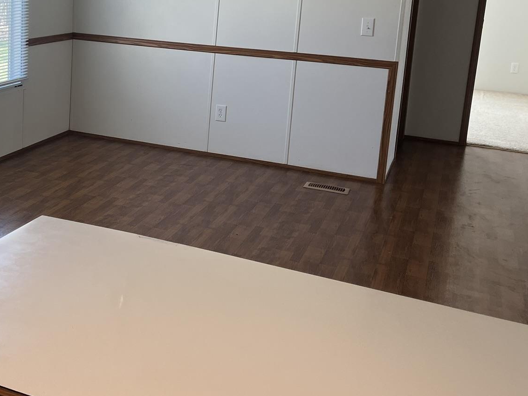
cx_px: 136
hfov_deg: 39.4
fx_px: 717
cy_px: 93
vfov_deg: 30.3
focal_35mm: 47
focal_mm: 5.1
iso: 80
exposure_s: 1/120
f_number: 1.6
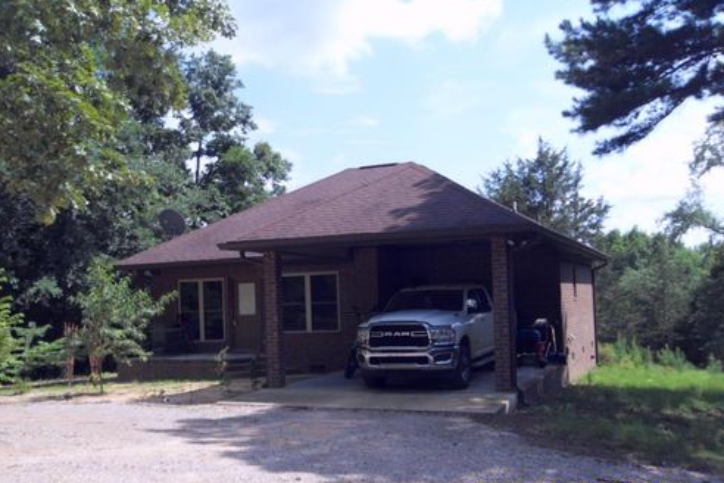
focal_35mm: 37
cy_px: 269
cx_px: 359
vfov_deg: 35.9
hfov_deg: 51.9
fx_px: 744
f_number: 8.2
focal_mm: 6.3
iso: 80
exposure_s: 1/90
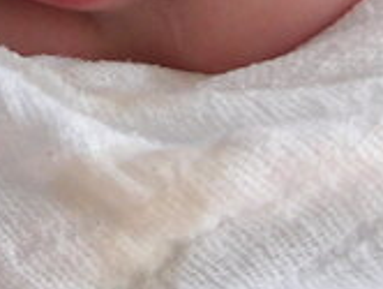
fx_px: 1972
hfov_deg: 11.0
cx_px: 5
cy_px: -162
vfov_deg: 8.2
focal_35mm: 178
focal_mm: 6.1
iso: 50
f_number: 2.8
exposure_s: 1/45
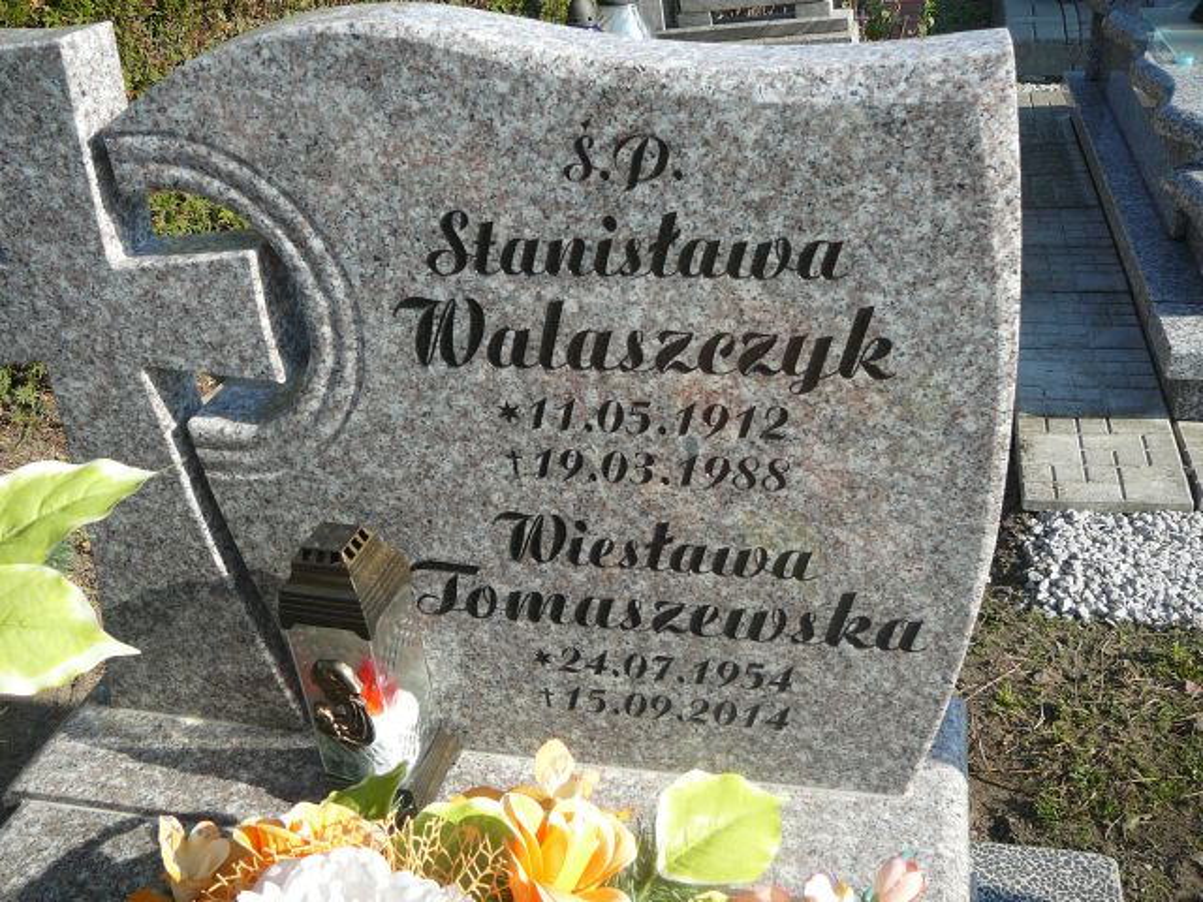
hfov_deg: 52.6
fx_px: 1216
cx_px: 602
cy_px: 451
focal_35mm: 35
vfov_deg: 40.7
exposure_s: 1/800
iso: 80
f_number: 2.8
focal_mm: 5.2
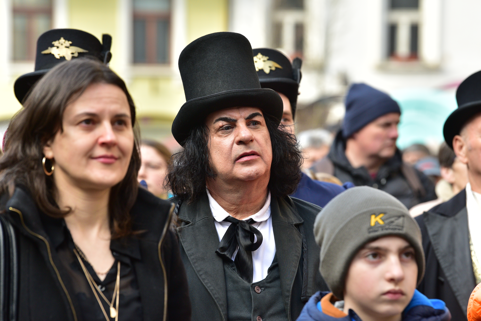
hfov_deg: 12.1
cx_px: 240
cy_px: 160
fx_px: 2272
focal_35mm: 170
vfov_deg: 8.1
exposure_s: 1/640
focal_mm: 170
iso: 800
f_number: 5.6
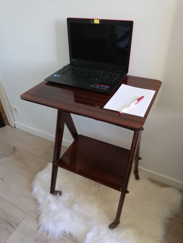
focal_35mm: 26
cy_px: 122
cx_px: 92
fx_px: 183
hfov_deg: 53.1
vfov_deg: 67.3
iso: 320
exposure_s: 1/30
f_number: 2.2
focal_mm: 3.81
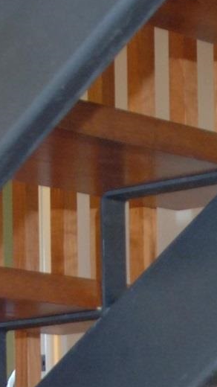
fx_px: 1711
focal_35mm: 167
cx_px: 231
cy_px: 560
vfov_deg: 12.3
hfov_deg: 7.2
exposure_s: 1/30
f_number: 2.8
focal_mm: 24
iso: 640
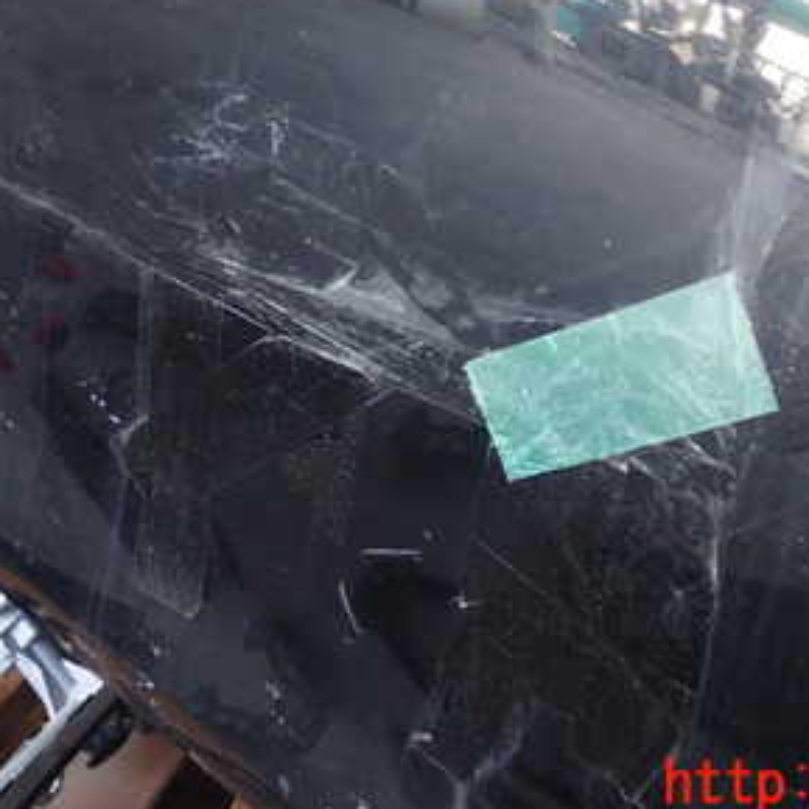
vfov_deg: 25.7
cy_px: 190
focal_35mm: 66
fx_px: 1745
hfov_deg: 26.1
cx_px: 456
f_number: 2.5
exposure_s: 1/50
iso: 200
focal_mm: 6.37
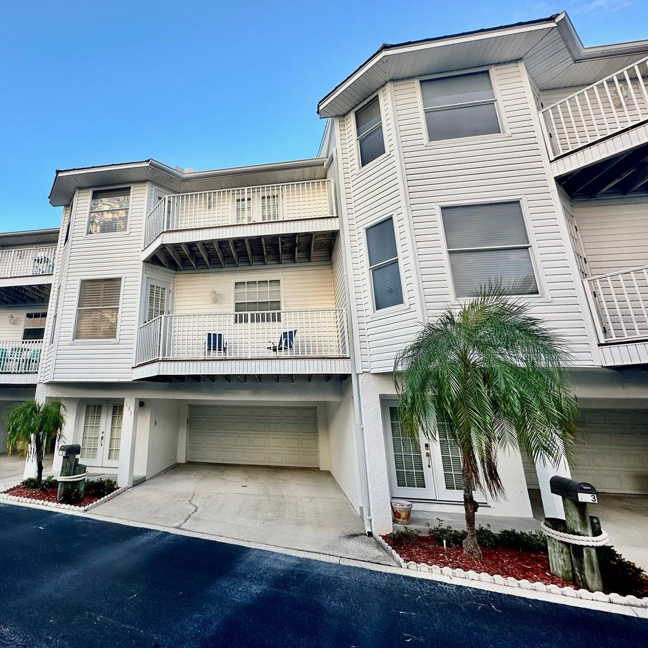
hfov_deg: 81.1
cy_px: 318
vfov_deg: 84.0
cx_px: 216
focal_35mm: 17
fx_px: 360
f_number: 2.2
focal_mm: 2.22
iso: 40
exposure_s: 1/291
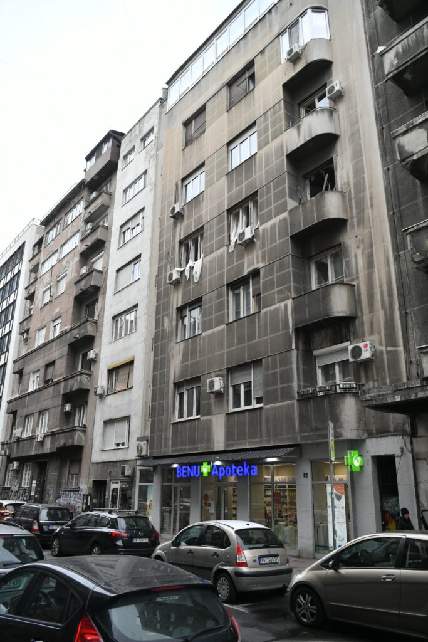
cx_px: 214
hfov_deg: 45.0
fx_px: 517
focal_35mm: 29
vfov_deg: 63.7
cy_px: 321
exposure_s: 1/1600
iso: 1600
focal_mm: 29
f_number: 3.5
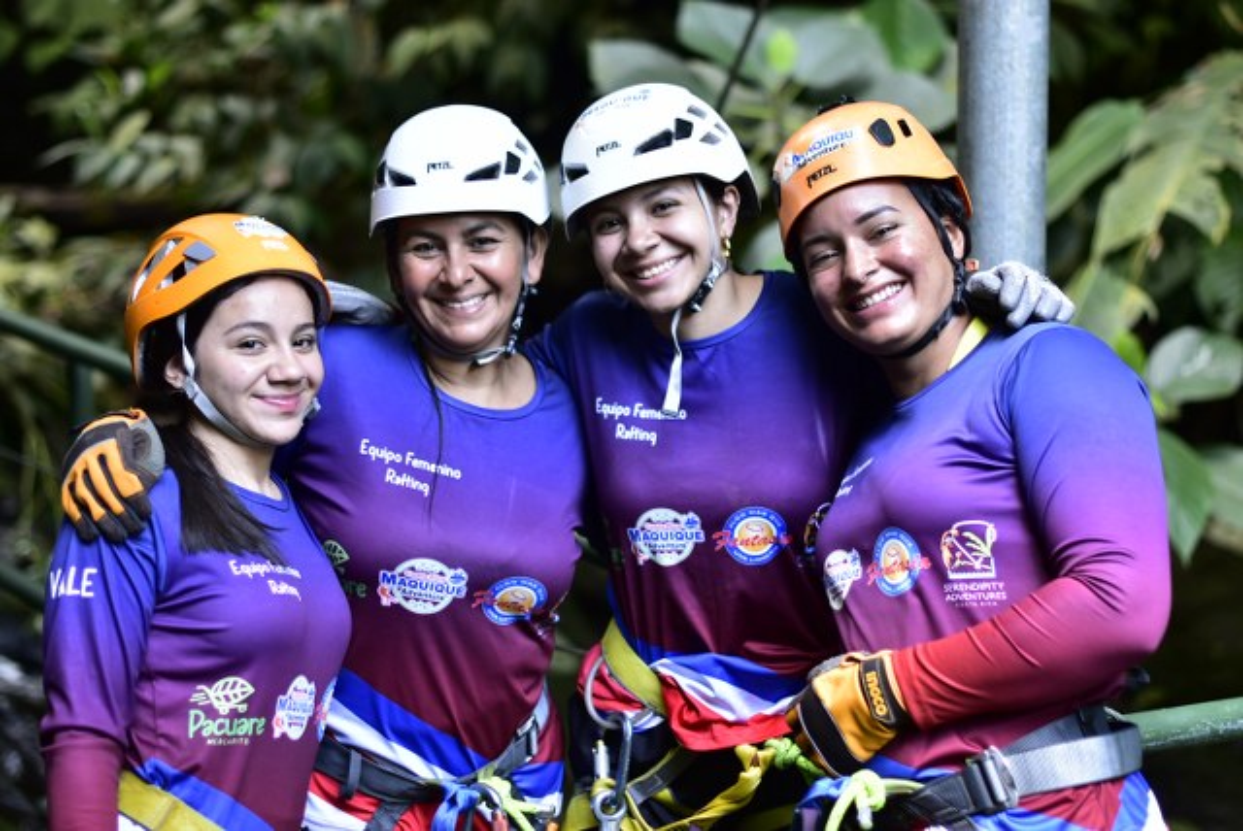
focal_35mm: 75
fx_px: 2592
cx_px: 622
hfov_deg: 27.0
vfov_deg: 18.2
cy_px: 416
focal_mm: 50
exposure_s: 1/80
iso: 125
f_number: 1.8
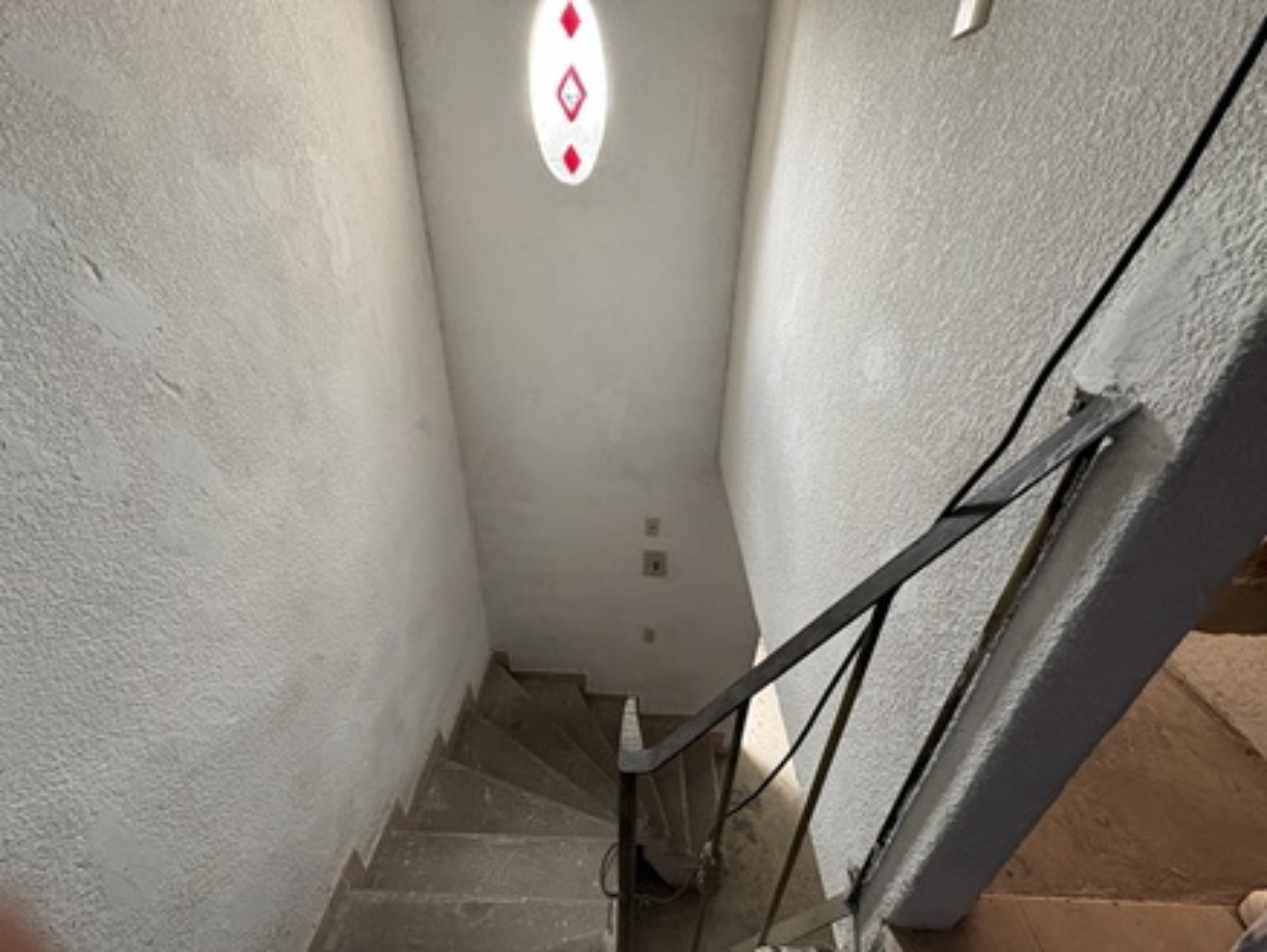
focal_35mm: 14
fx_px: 513
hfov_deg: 102.0
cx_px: 634
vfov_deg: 85.7
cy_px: 476
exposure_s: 1/64
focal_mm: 2.22
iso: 250
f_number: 2.2
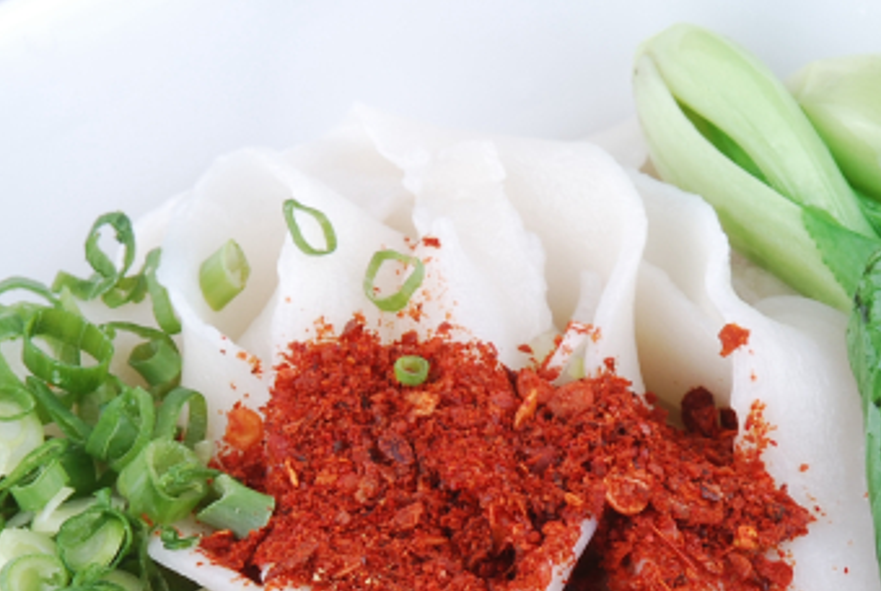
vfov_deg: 4.9
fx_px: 6864
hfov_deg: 7.3
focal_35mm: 280
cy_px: 631
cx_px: 500
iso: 100
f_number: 14
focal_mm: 62
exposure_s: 1/125
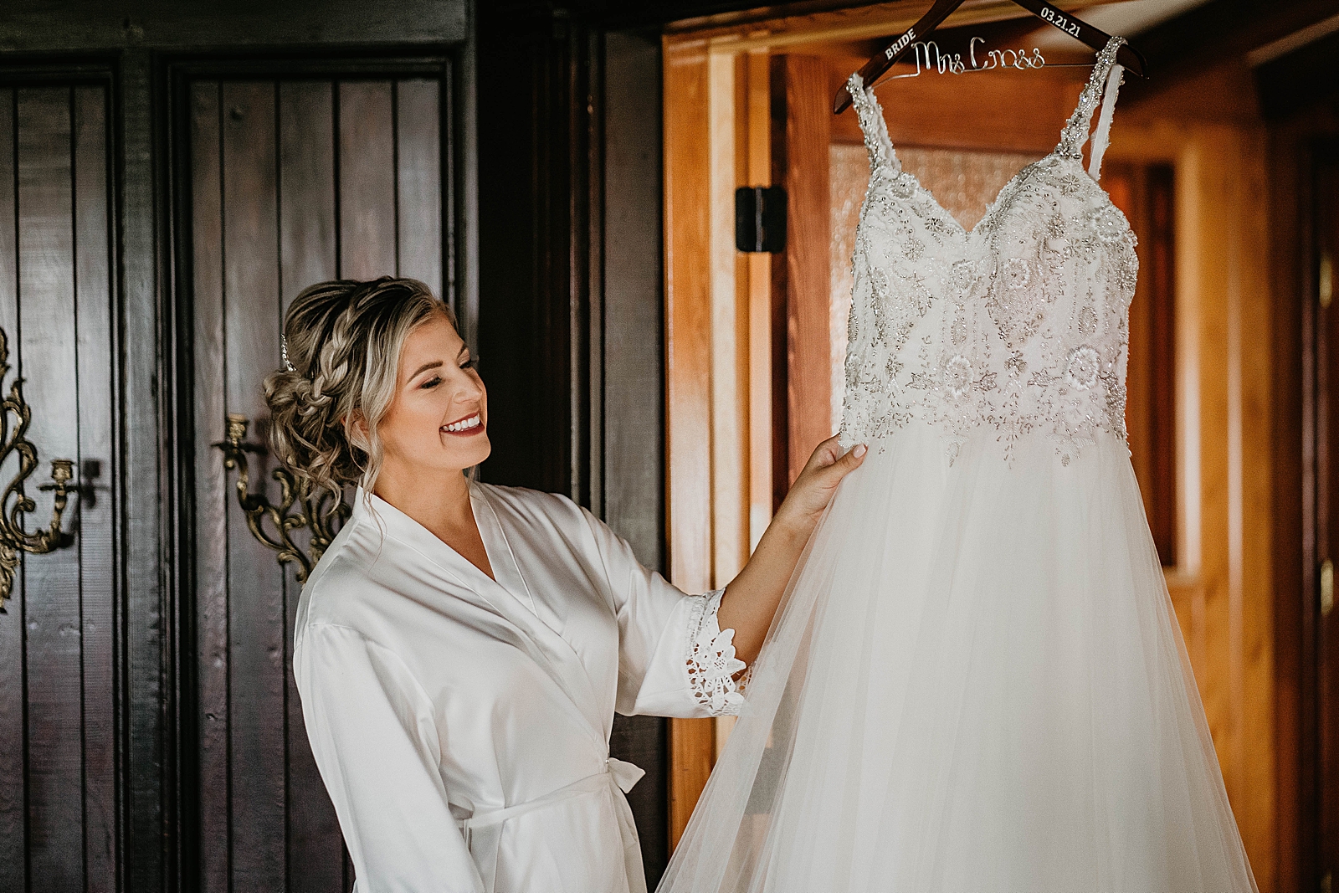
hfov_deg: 23.9
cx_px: 670
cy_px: 446
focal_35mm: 85
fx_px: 3162
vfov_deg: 16.1
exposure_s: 1/200
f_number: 1.8
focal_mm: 85
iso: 2000
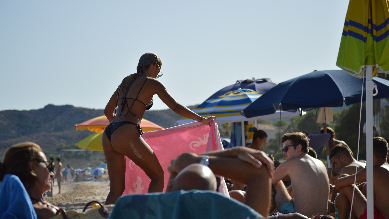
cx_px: 195
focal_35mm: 114
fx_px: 1176
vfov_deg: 10.6
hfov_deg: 18.8
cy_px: 106
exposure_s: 1/2500
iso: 200
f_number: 4.5
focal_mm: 72
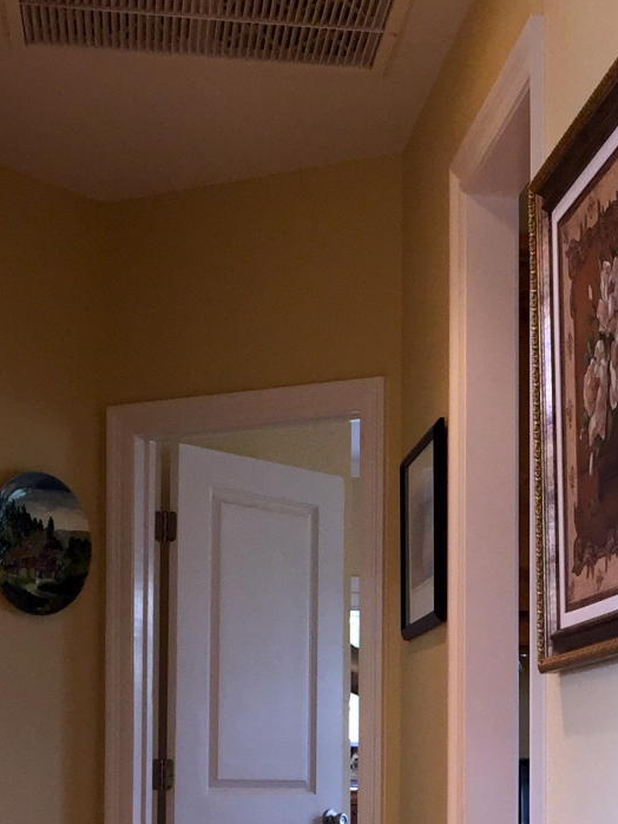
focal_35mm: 83
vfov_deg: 23.1
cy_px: 700
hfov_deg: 17.6
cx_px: 524
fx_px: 1976
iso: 64
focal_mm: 4.15
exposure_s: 1/30
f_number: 2.2
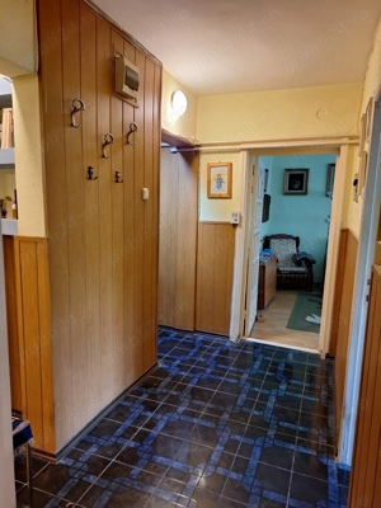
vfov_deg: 73.9
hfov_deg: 58.9
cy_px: 254
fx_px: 338
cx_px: 190
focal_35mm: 23
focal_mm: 5.54
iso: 200
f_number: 1.8
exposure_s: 1/33
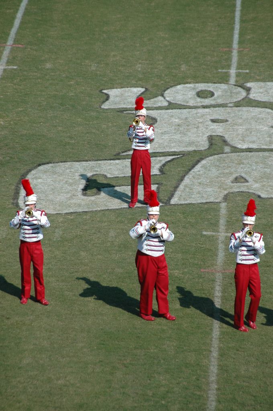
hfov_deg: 4.6
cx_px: 136
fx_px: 3422
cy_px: 206
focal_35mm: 300
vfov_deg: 6.9
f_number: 7.1
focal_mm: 200
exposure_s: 1/800
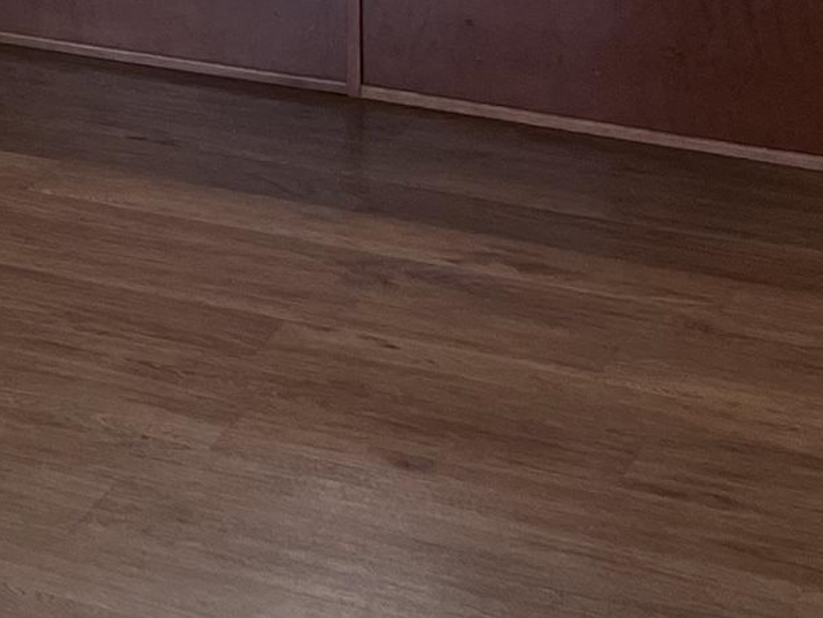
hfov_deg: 12.8
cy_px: -560
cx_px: -930
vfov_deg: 10.6
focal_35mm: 130
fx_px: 3092
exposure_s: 1/160
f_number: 1.5
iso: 64
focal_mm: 5.7
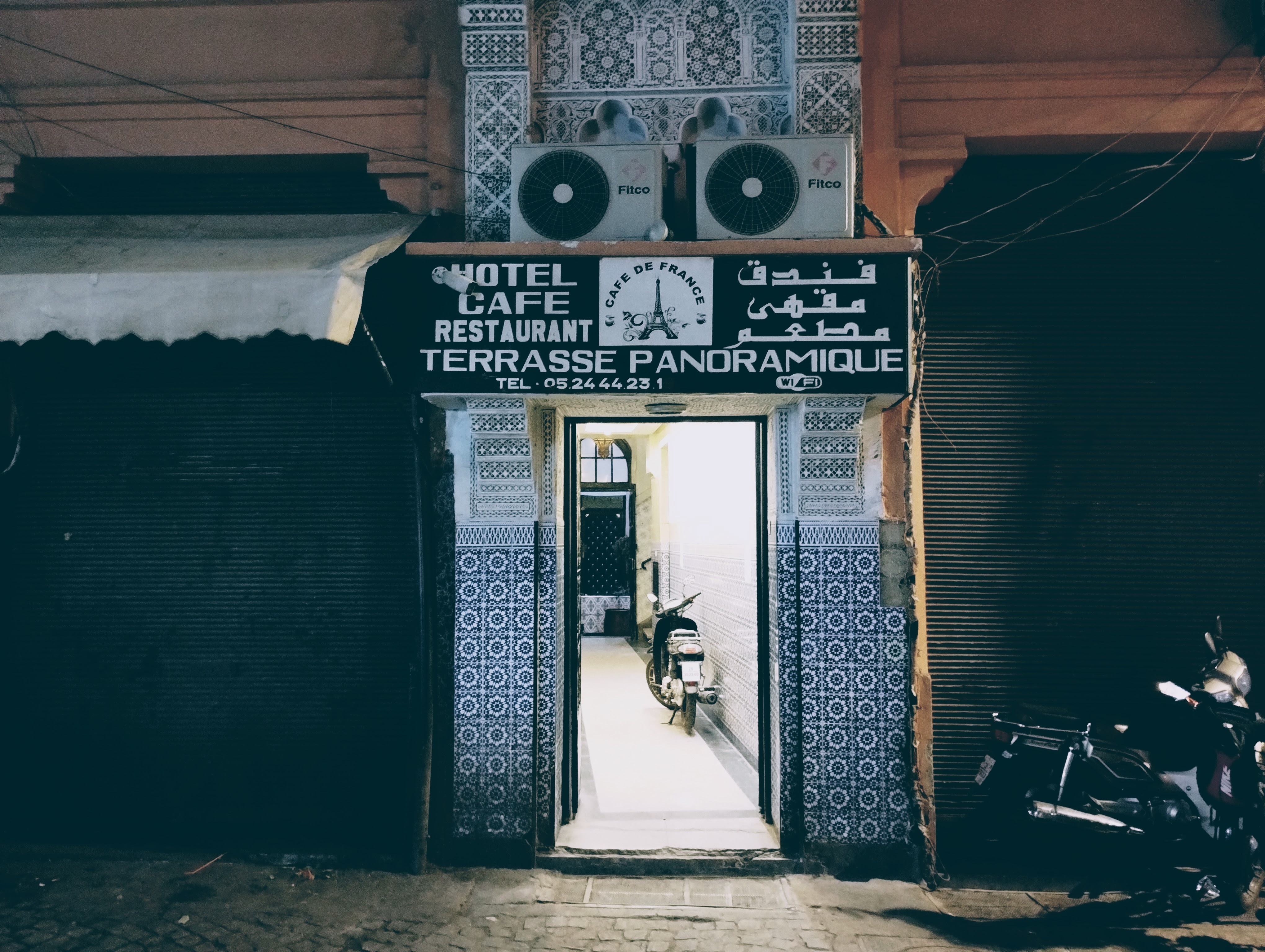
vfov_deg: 49.9
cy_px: 476
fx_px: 1025
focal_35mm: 28
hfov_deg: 63.4
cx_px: 632
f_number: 1.8
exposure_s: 1/14
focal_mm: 4.27
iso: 2763
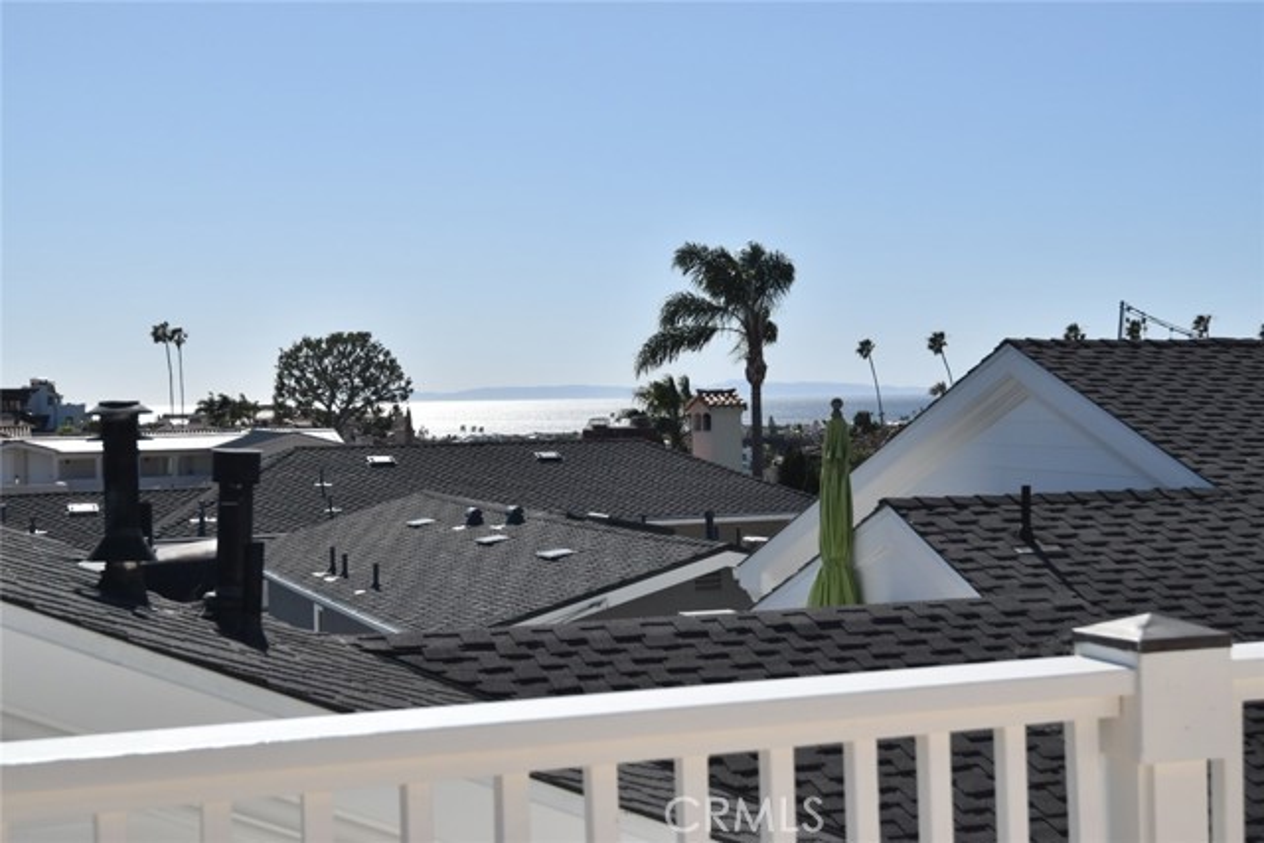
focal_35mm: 52
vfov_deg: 25.8
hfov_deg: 37.8
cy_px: 422
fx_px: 1844
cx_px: 632
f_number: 7.1
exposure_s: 1/3200
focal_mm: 35
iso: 400
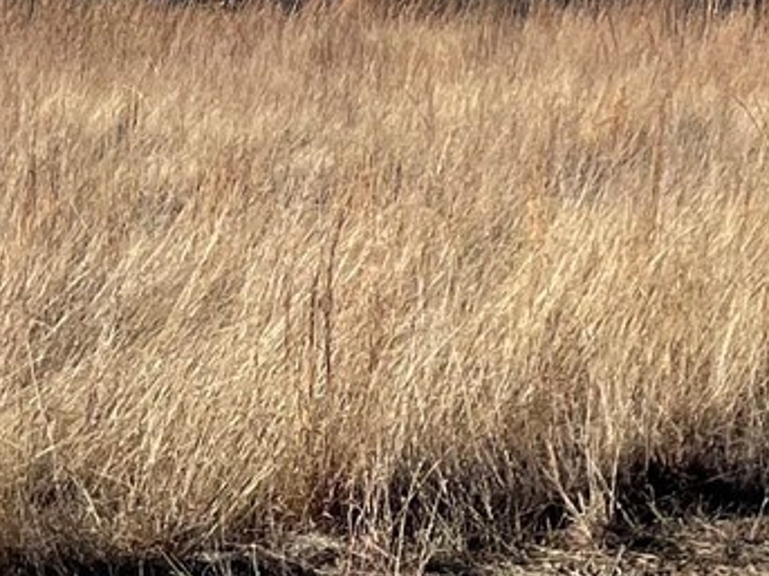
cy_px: 184
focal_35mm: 140
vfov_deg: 10.6
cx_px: 1567
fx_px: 3109
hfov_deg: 12.4
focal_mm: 5.1
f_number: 1.6
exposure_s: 1/3922
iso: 32
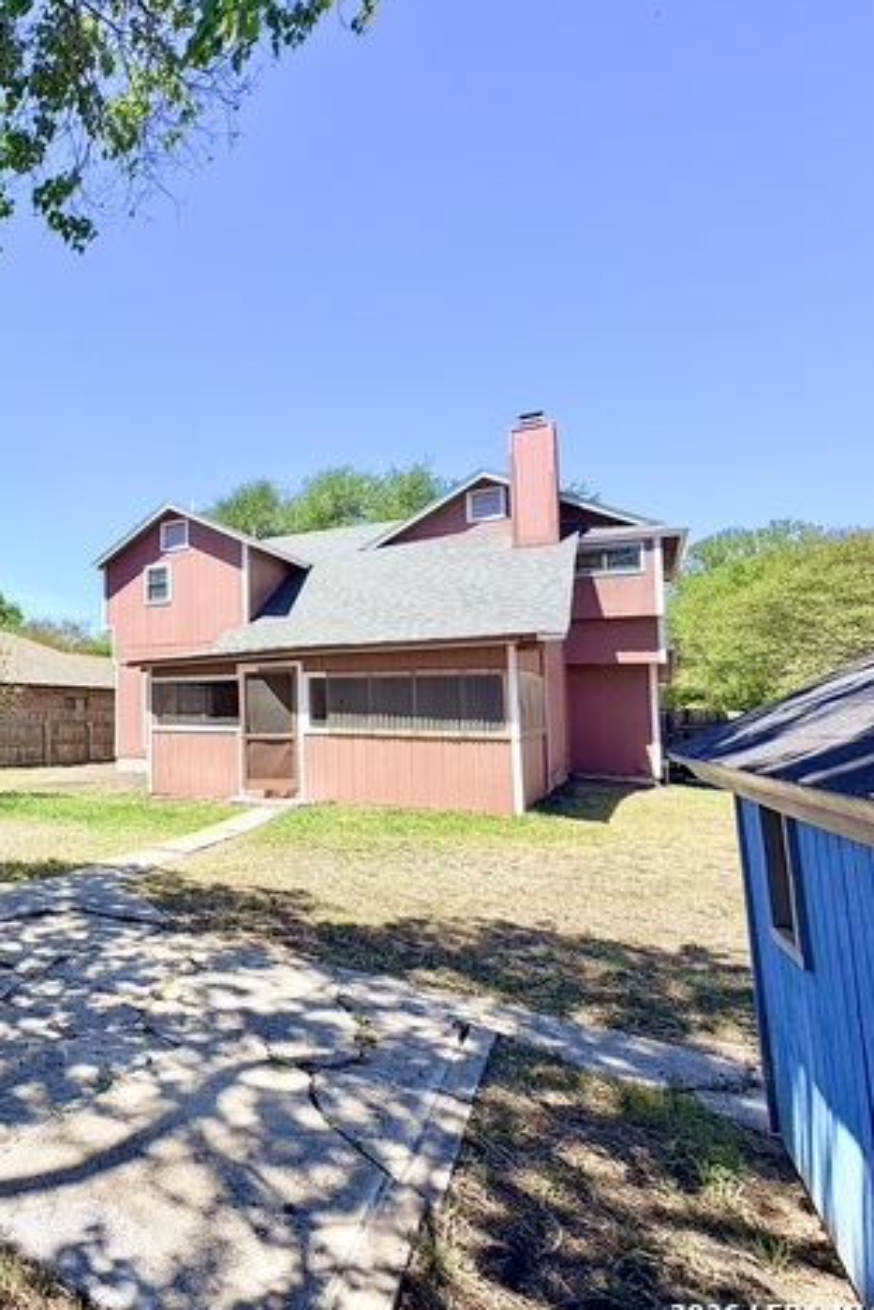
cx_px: -6
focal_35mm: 20
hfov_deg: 50.0
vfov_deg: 84.0
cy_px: 655
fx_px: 728
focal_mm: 2.22
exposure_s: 1/770
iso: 25
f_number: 2.2
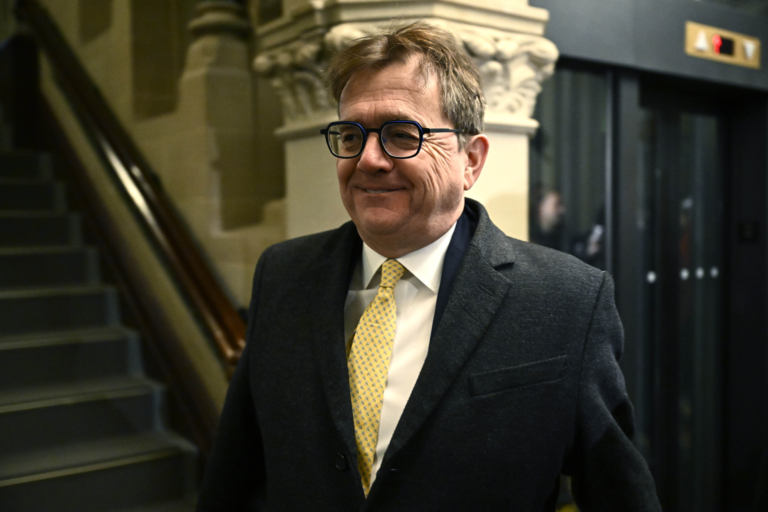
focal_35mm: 37
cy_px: 256
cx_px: 384
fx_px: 789
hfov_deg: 51.9
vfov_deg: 35.9
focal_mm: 37
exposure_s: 1/250
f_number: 2.8
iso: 8000
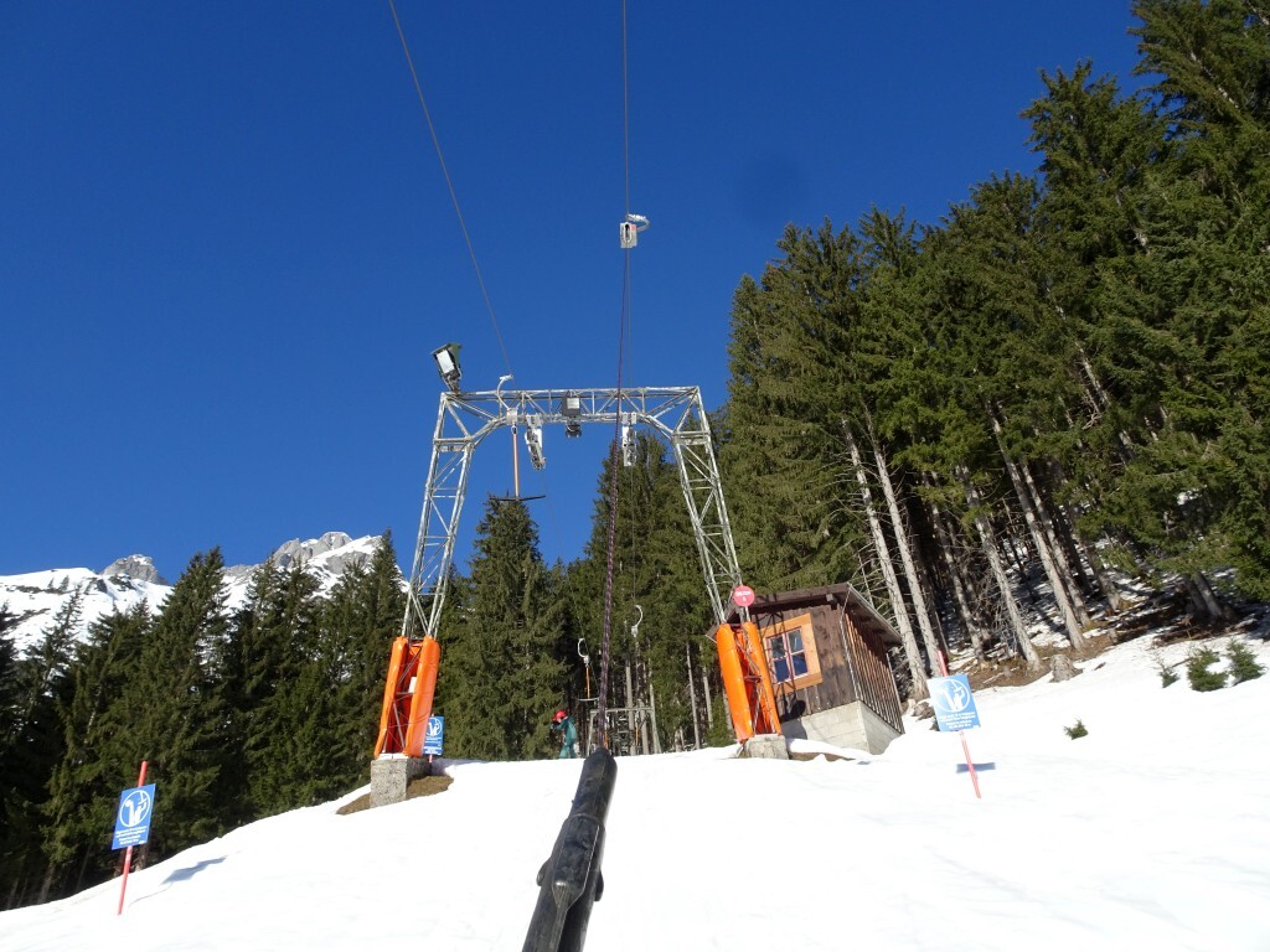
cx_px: 635
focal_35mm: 24
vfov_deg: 56.8
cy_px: 476
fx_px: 881
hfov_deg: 71.6
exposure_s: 1/800
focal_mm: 4.1
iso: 80
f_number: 3.5
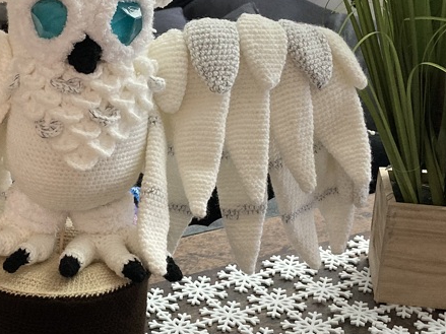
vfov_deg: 21.6
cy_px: 177
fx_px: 876
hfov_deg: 27.8
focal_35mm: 68
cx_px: 74
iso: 320
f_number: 1.8
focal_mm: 3.99
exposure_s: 1/25
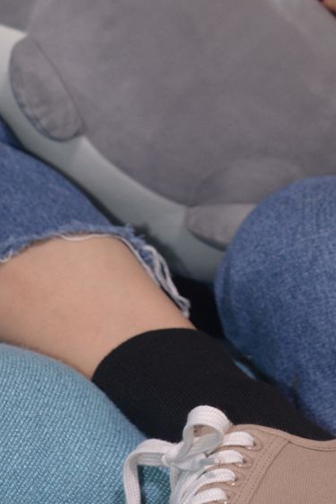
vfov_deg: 16.4
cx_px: 282
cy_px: 3
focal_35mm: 122
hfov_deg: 11.2
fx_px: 1707
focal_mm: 35
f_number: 5
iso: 640
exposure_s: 1/125
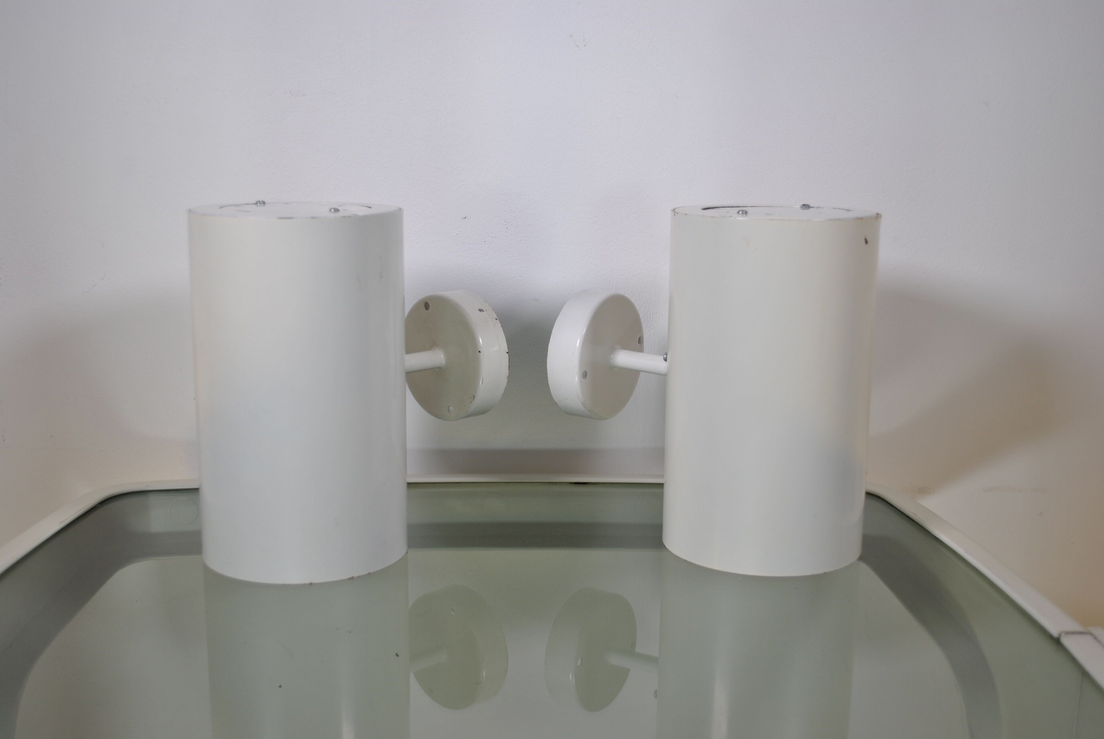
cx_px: 552
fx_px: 1197
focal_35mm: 39
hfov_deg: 49.5
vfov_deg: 34.3
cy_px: 370
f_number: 4.2
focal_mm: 26
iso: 100
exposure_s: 1/125
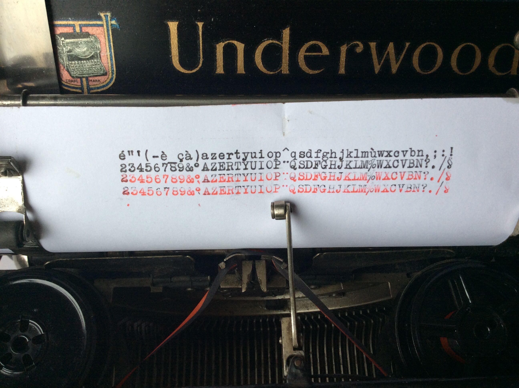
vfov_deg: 44.1
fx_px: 479
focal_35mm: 32
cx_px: 260
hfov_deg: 56.9
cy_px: 194
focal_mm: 3.3
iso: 40
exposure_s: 1/25
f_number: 2.4
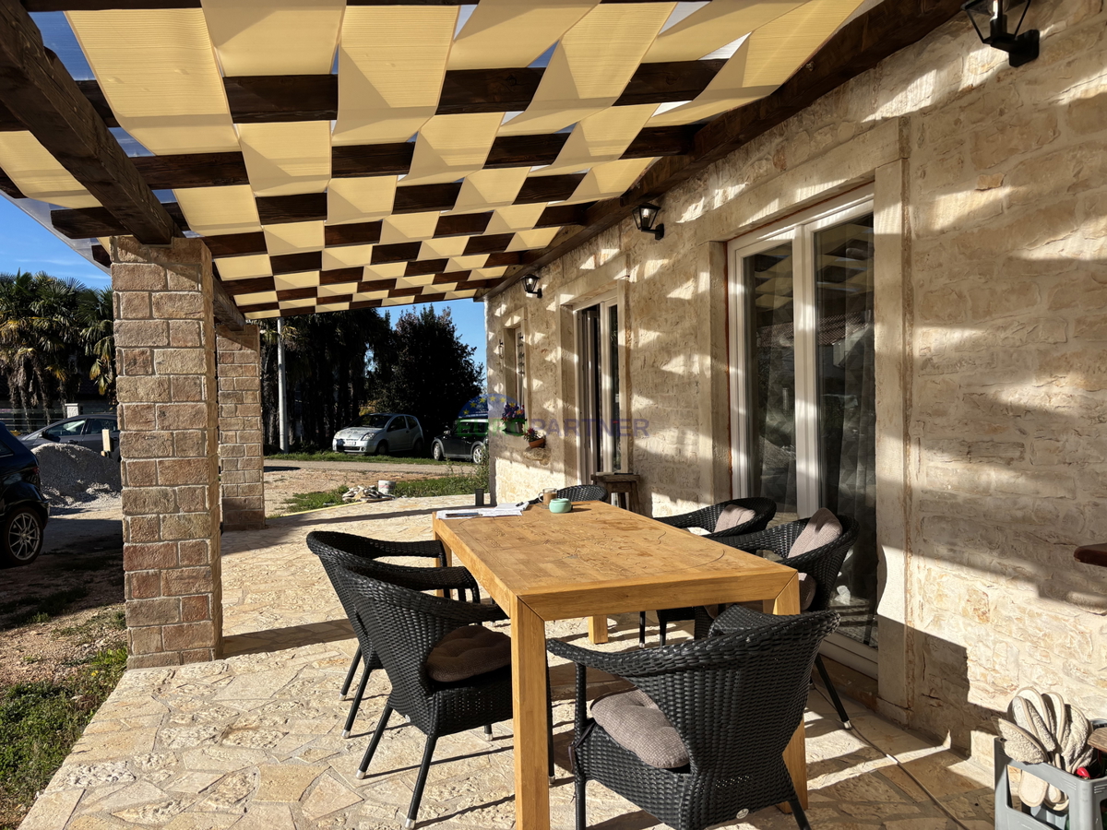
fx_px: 831
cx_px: 554
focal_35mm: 26
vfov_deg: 53.1
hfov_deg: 67.3
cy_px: 415
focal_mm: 5.96
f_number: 1.6
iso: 50
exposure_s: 1/3021
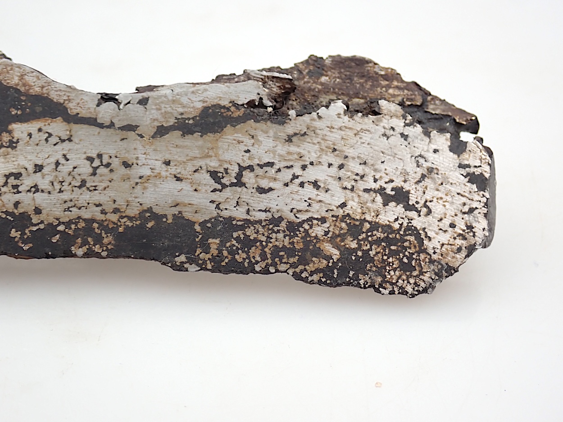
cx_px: 282
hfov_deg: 27.4
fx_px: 1155
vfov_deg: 20.7
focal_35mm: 71
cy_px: 211
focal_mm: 12.73
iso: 125
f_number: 3.9
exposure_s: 1/125
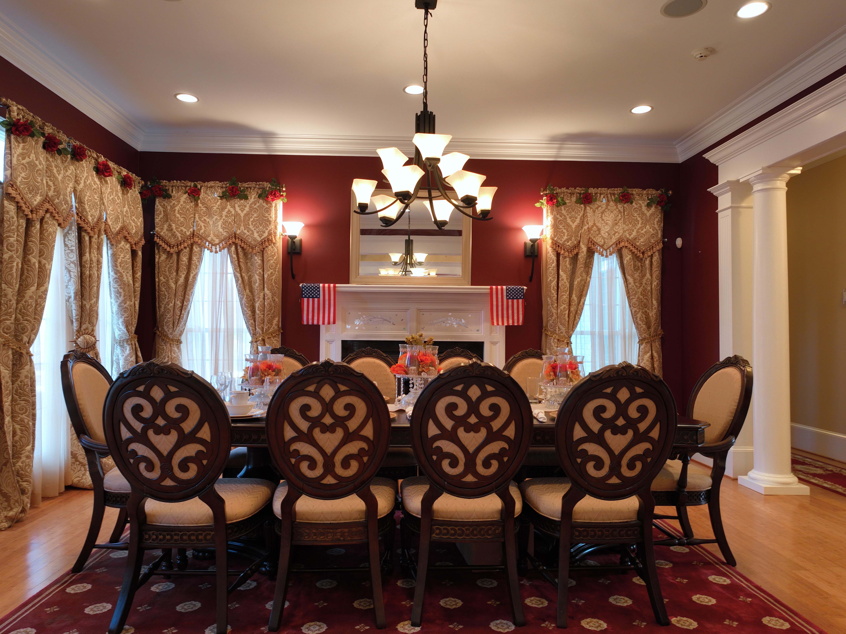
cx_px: 423
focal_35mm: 24
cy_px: 317
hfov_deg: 71.6
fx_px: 586
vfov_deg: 56.8
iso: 130
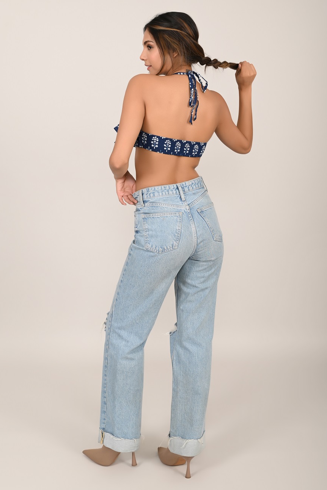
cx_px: 161
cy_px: 241
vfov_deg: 41.9
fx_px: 640
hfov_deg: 28.6
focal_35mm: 47
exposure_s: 1/200
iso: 200
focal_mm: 45
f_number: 9
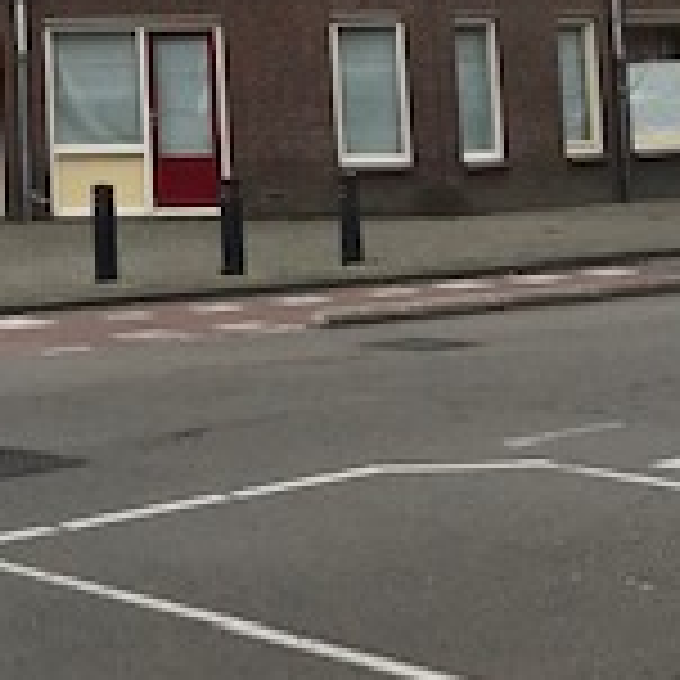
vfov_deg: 15.5
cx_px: -144
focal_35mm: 105
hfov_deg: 15.9
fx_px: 2334
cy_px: -288
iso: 20
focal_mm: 3.99
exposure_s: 1/1709
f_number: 1.8
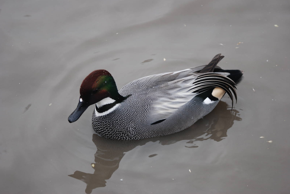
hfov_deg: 12.4
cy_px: 97
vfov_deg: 8.3
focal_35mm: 166
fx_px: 1337
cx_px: 145
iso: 200
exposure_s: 1/160
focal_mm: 110
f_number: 4.2
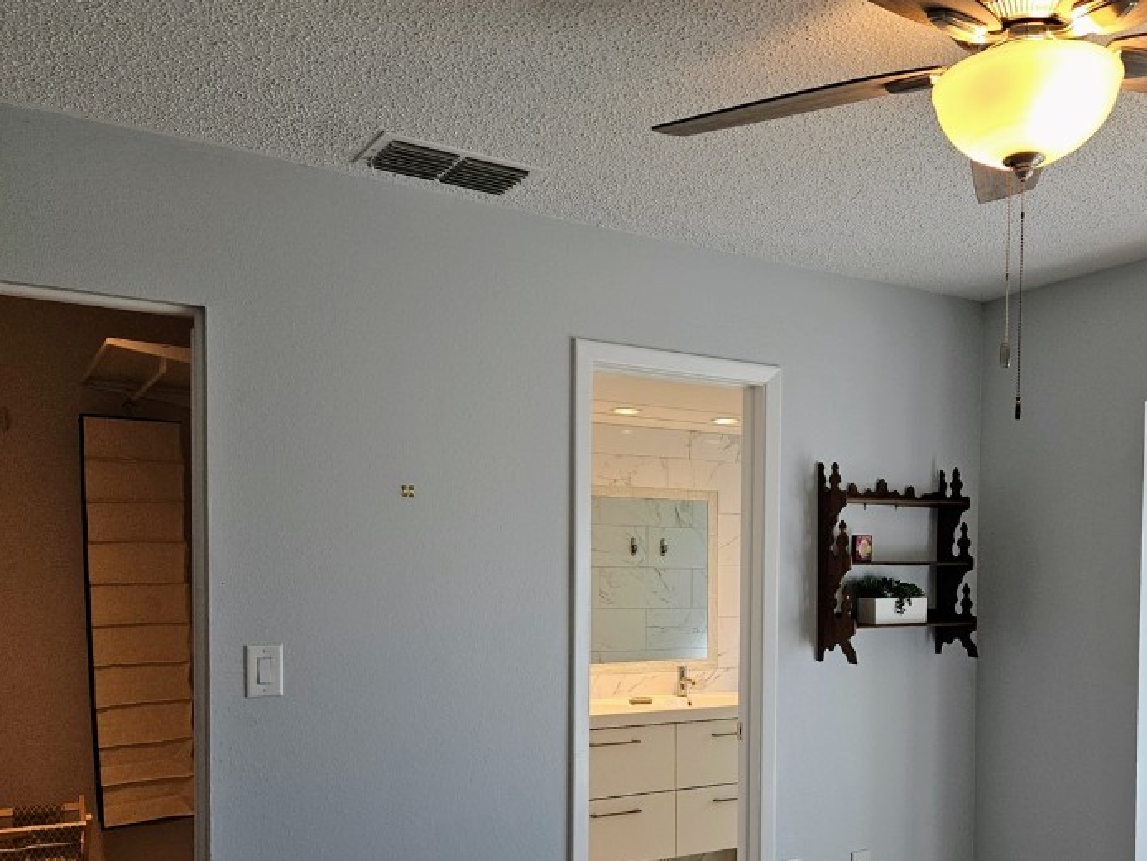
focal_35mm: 34
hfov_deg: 53.5
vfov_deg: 40.8
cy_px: 628
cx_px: 705
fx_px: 1127
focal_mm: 5.4
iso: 32
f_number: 1.8
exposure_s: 1/120
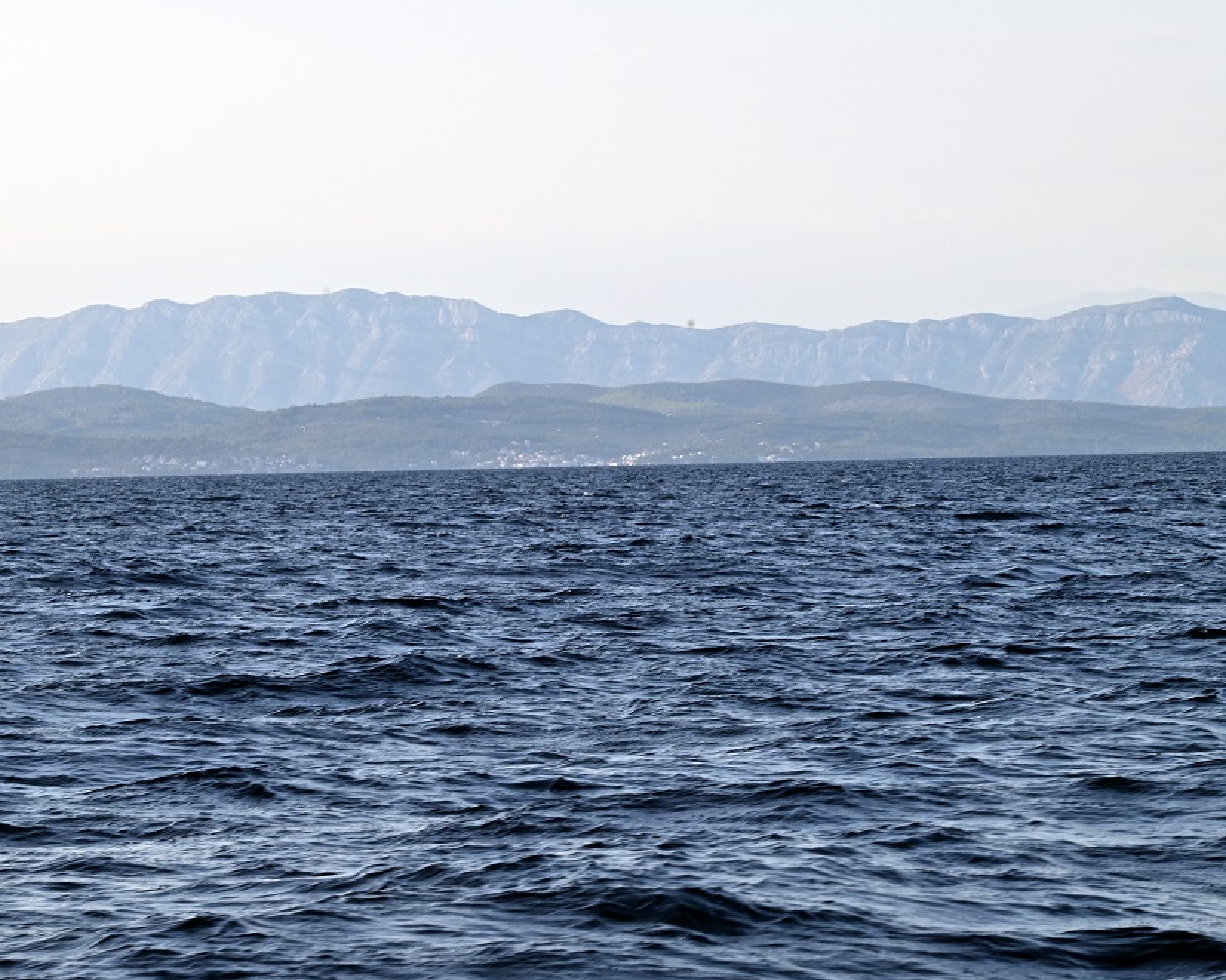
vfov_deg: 8.8
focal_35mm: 176
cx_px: 550
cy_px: 490
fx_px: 6384
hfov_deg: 11.0
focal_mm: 155
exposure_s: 1/160
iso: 320
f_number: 16
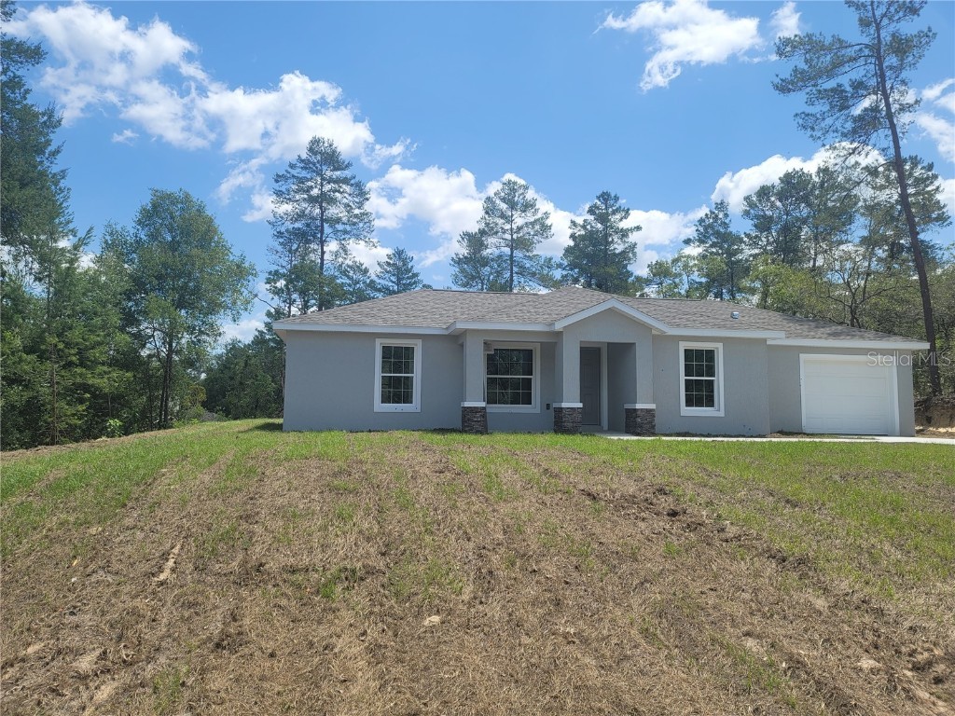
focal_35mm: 25
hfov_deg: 69.4
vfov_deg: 54.9
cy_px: 358
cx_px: 478
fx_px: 690
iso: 20
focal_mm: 7
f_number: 1.8
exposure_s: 1/1024
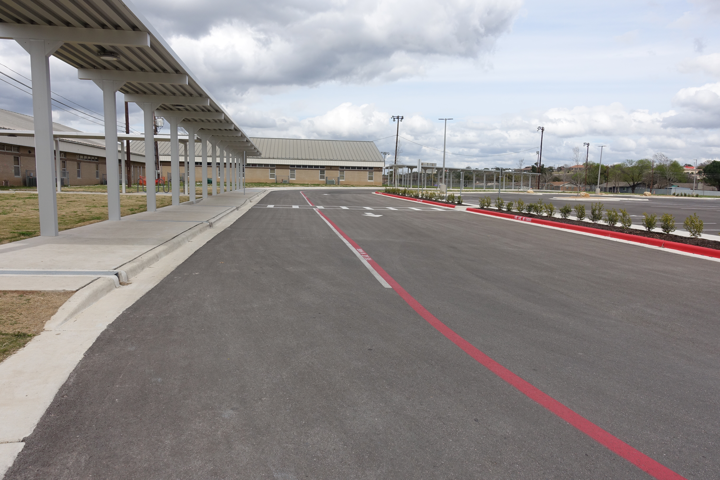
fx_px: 480
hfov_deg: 73.7
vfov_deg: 53.1
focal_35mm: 24
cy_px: 240
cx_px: 360
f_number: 5.6
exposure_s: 1/640
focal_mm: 8.8
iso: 125
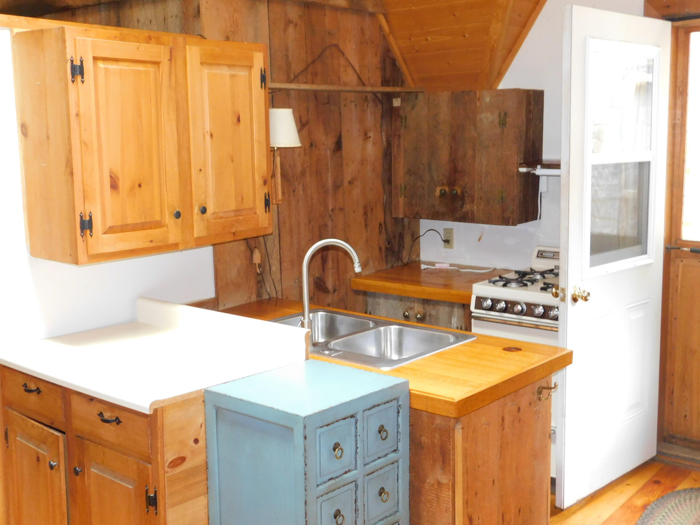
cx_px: 350
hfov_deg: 46.8
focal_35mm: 40
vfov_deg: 36.0
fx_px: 809
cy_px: 262
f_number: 3.6
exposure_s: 1/6
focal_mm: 7.1
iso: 400
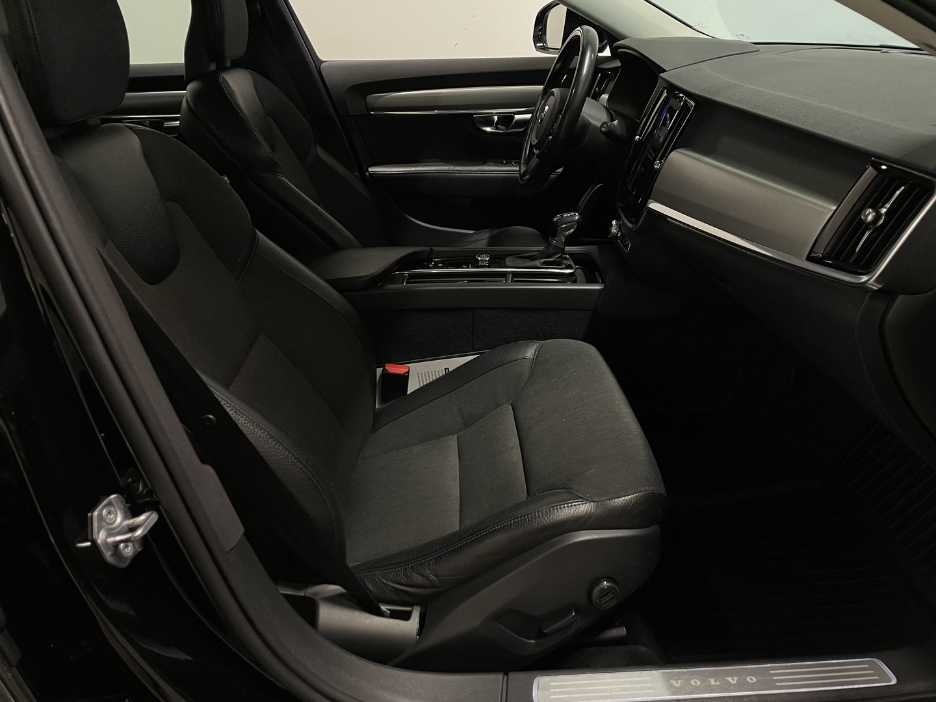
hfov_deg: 67.3
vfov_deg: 53.1
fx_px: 703
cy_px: 351
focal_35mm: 26
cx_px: 468
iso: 160
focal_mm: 4.2
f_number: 1.6
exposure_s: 1/60
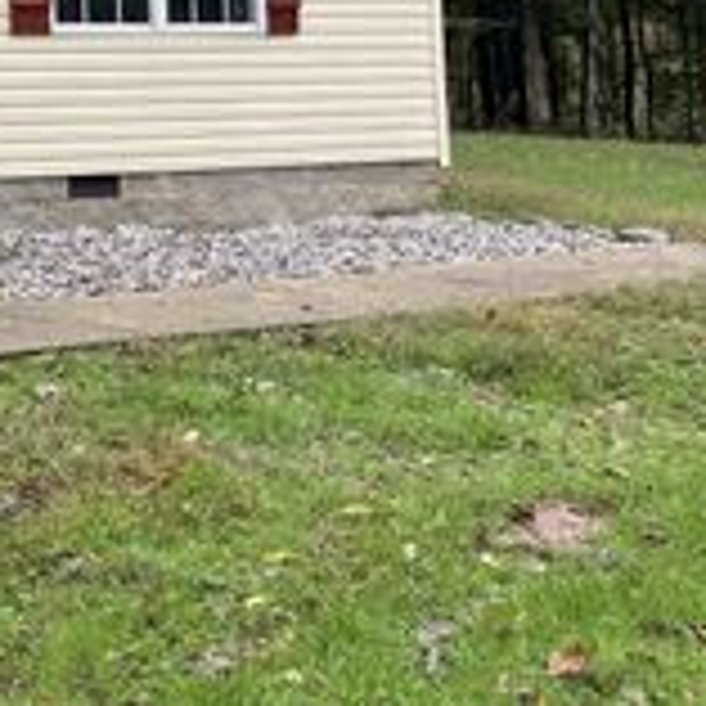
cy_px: -119
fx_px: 1684
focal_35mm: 73
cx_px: -274
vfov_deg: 22.1
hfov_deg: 20.9
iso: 50
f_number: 1.6
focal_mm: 5.1
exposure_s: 1/598
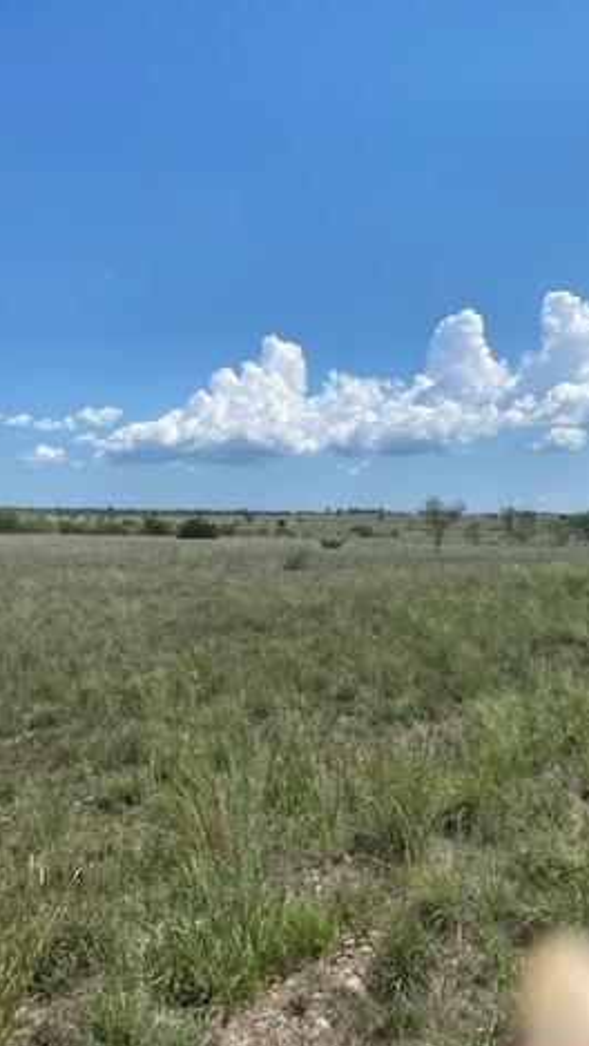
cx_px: 364
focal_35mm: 29
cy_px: 529
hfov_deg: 40.0
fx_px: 805
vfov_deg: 66.1
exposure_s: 1/4274
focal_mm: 4.25
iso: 32
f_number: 1.8
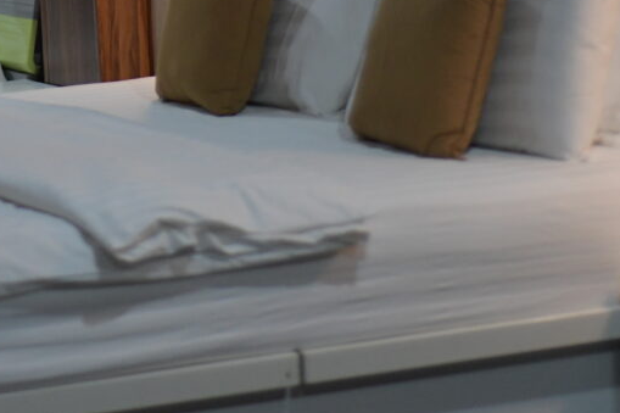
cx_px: 83
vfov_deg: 9.0
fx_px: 2600
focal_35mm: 151
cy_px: 18
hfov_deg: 13.5
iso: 2500
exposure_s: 1/200
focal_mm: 50
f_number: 1.8
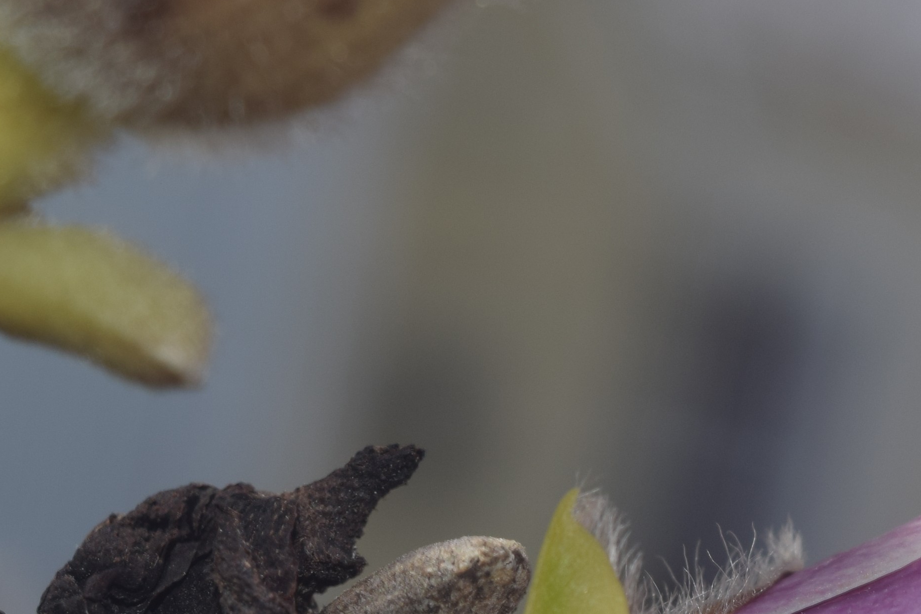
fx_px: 6846
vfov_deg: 5.1
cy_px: 913
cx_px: 591
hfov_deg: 7.7
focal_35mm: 268
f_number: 9
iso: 100
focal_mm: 55
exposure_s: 1/200
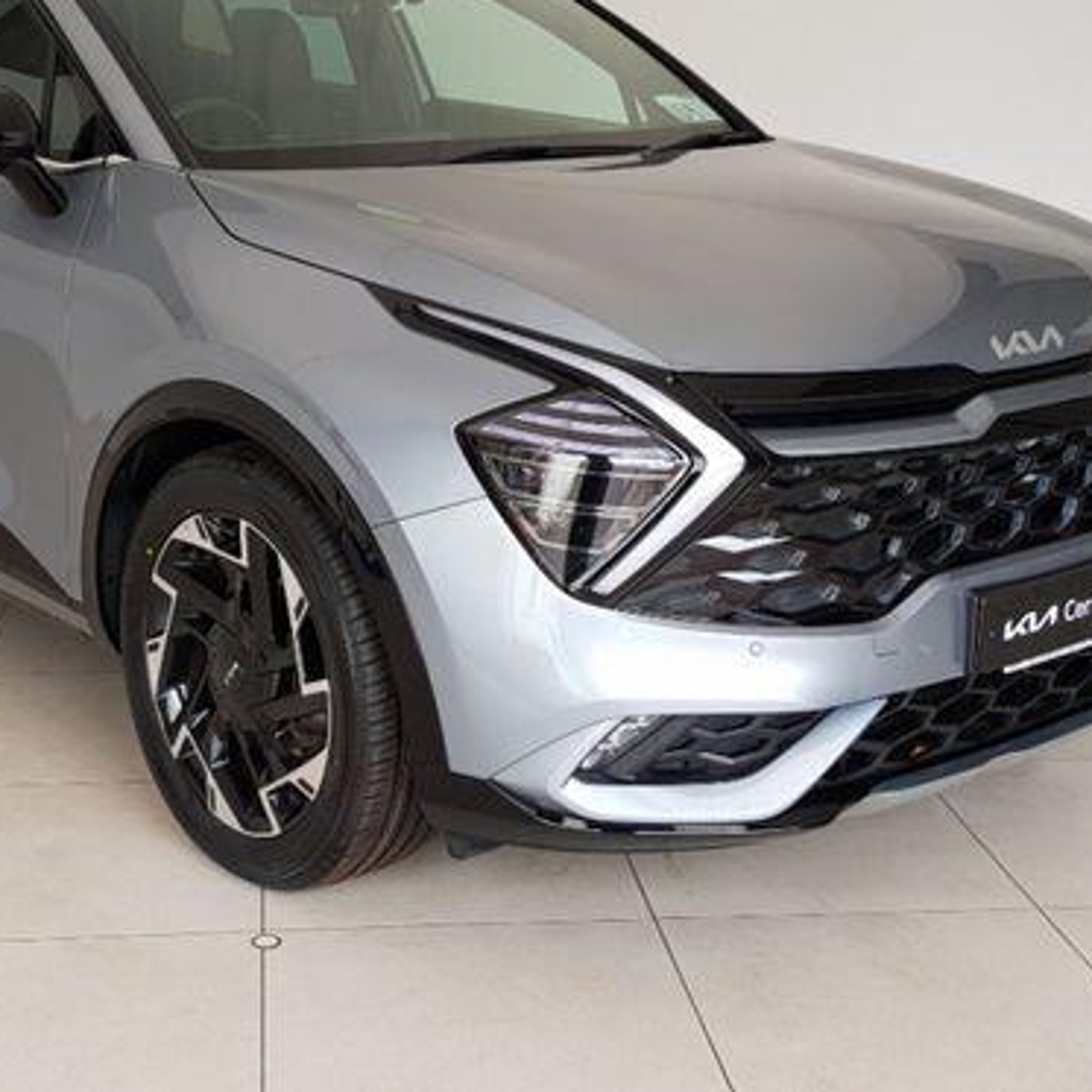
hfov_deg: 44.6
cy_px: 436
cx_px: 416
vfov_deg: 44.7
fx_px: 1321
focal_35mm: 37
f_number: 1.7
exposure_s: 1/63
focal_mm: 4.2
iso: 40
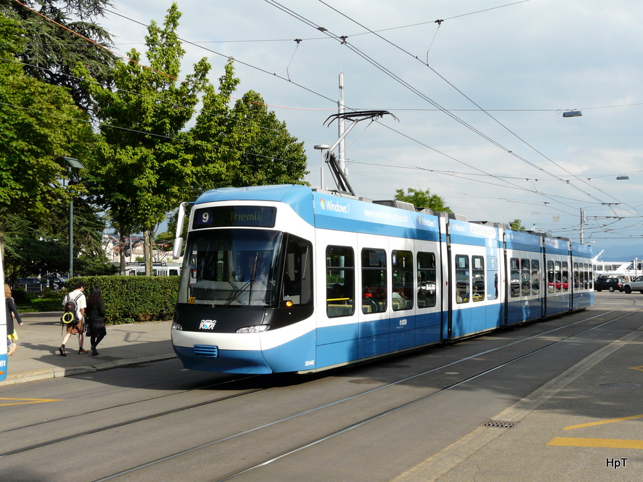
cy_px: 241
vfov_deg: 31.5
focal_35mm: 46
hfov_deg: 41.2
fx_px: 854
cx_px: 322
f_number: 5.6
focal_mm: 7.5
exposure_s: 1/320
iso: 100
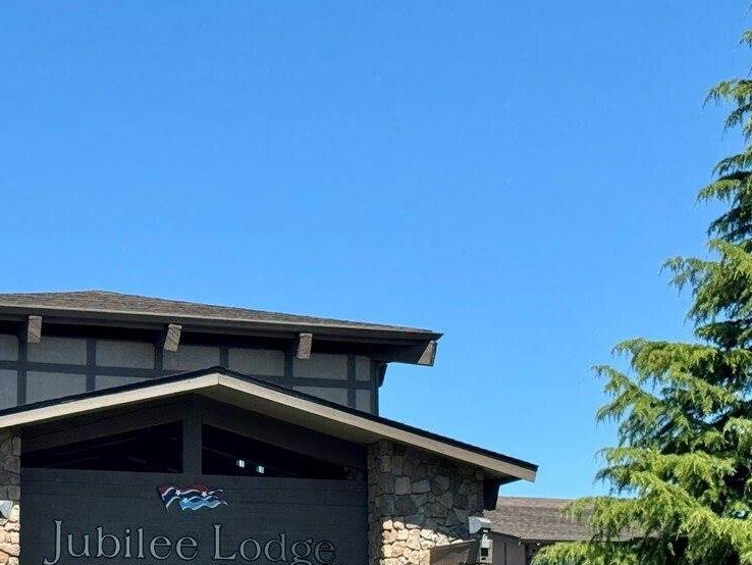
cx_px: 241
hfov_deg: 18.8
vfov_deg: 14.2
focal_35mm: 104
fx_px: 2260
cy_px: 401
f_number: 1.78
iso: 64
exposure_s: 1/3257
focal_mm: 6.76
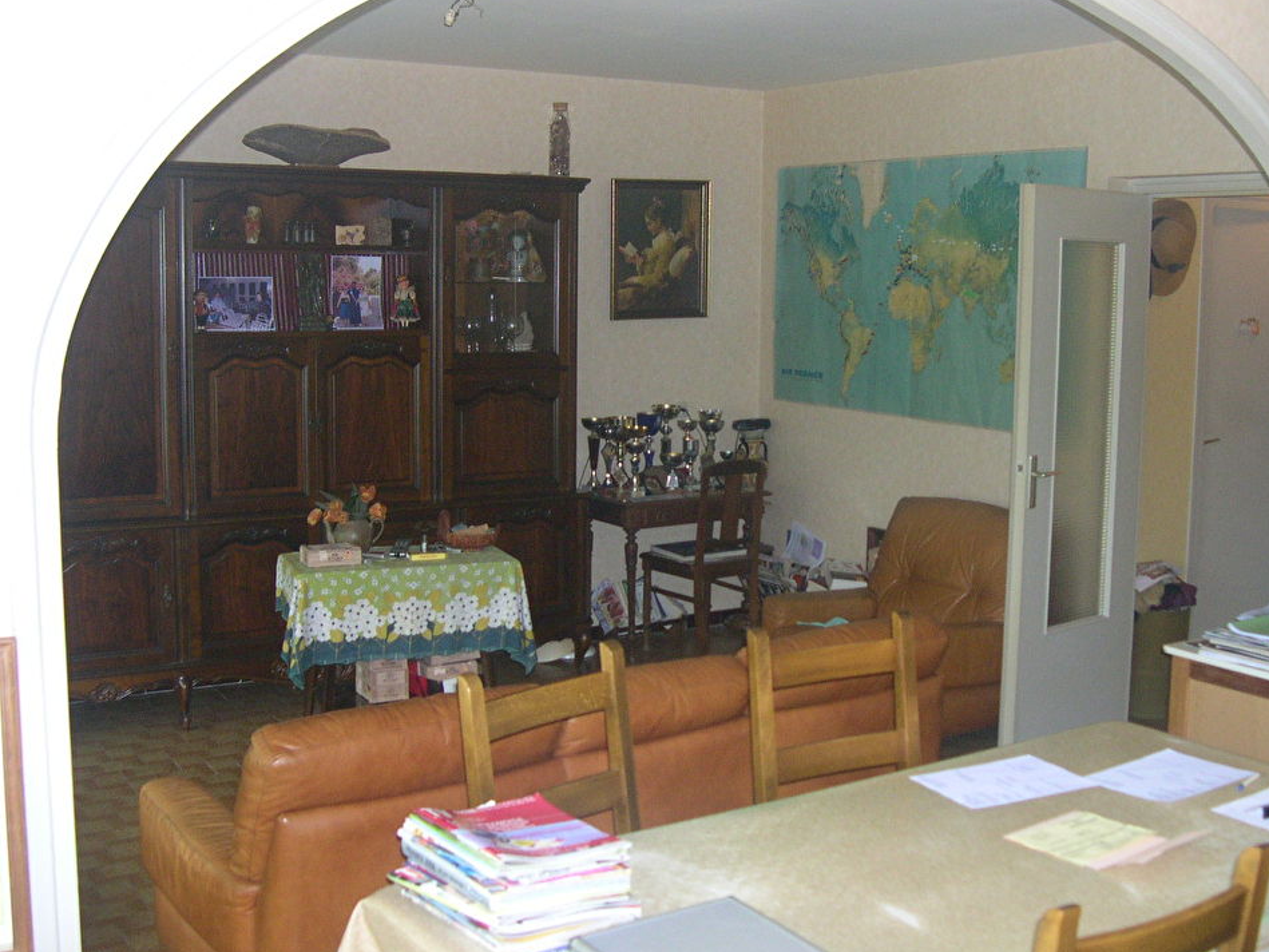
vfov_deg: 35.1
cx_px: 683
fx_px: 1503
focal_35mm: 41
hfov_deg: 45.7
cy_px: 465
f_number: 2.8
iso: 340
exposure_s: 1/60
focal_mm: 8
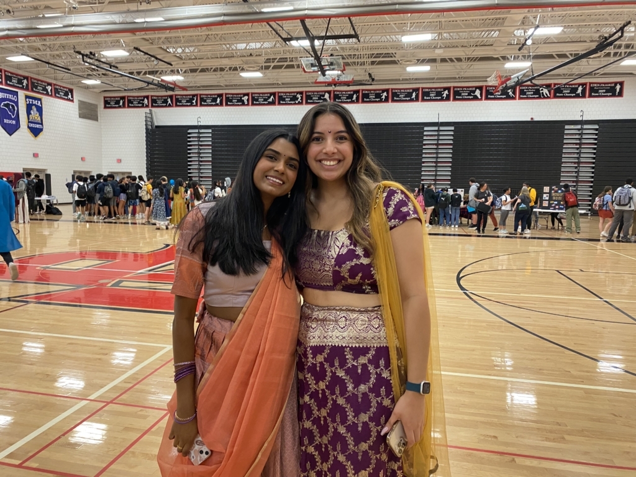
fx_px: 478
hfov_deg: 67.3
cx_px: 318
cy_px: 238
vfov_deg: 53.1
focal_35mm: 26
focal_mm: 4.25
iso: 250
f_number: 1.8
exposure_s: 1/60
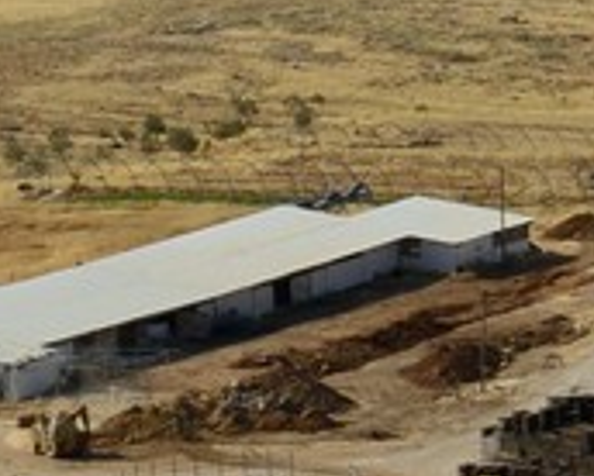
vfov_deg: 4.0
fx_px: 6741
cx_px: 2172
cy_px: 169
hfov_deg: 4.7
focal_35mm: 383
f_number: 13
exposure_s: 1/200
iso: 100
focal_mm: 44
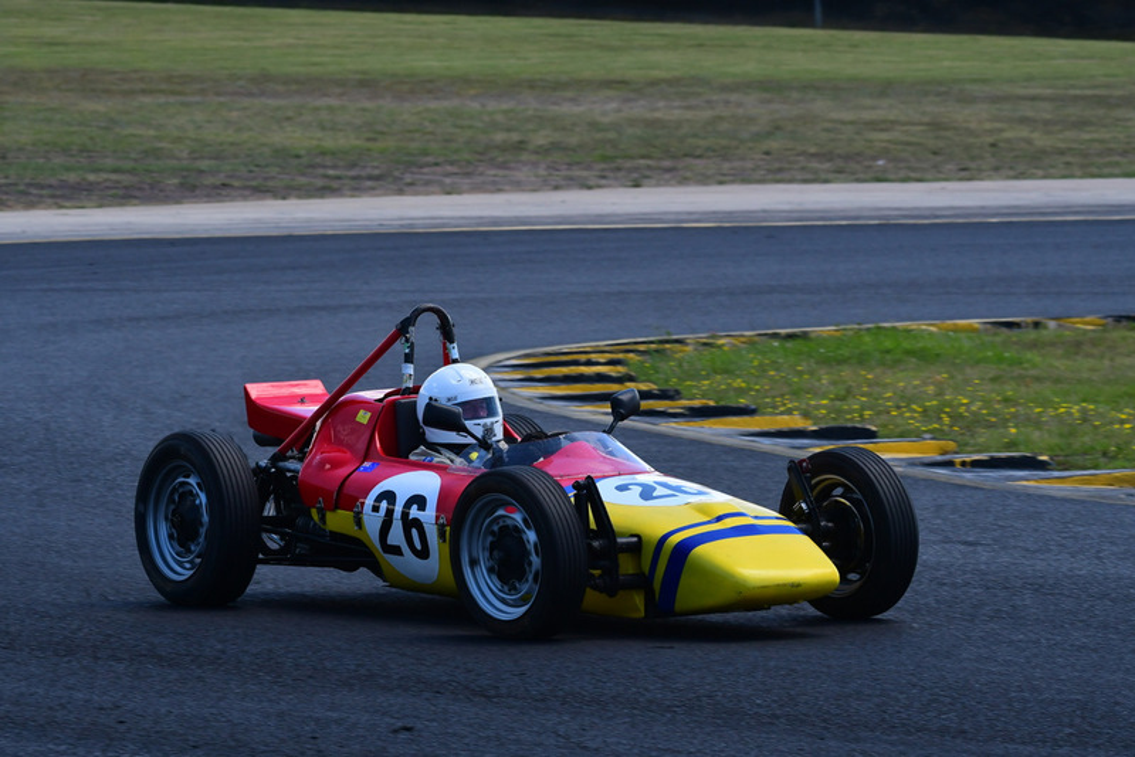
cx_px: 568
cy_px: 378
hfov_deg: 6.9
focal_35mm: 300
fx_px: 9461
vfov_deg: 4.6
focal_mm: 200
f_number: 11
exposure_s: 1/640
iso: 800
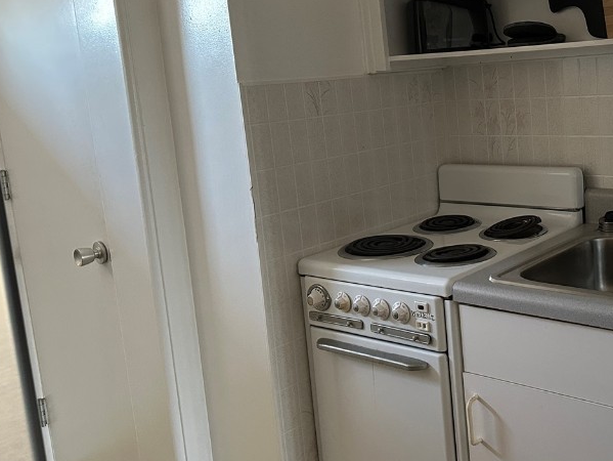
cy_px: 158
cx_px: 492
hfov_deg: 43.6
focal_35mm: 41
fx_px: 726
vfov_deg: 34.9
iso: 500
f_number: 1.78
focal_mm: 6.86
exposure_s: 1/60
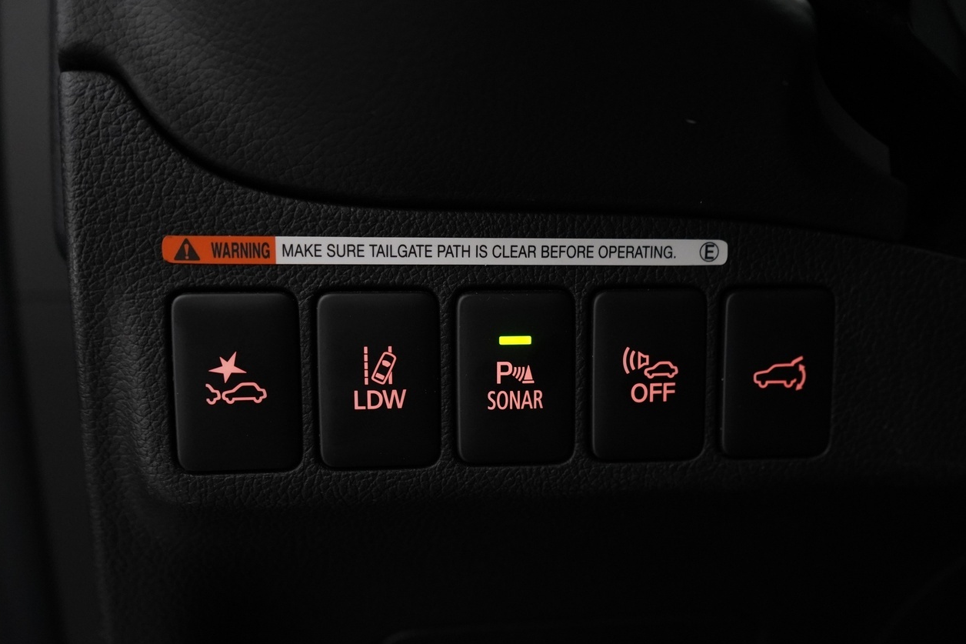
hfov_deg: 48.4
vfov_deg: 33.3
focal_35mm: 40
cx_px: 522
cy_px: 397
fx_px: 1073
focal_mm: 31
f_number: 4
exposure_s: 1/60
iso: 4000
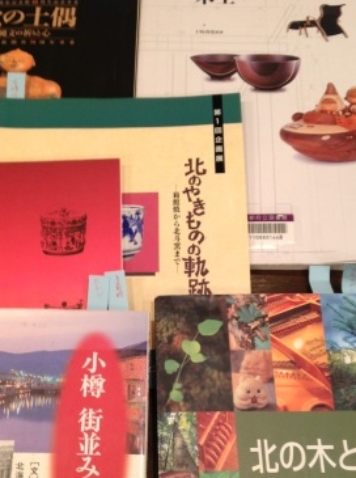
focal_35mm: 48
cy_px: 320
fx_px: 661
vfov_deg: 39.3
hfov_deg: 30.1
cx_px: 142
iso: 50
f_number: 2.4
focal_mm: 4.28
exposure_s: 1/17
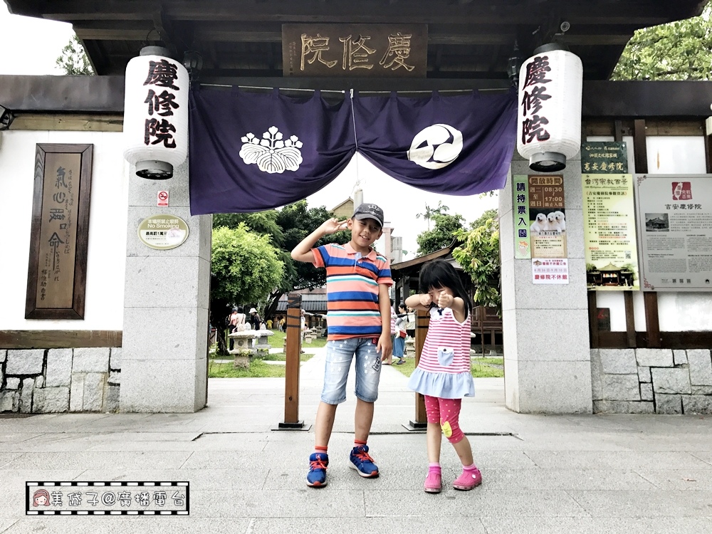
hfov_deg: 63.4
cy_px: 267
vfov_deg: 49.7
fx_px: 576
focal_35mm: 28
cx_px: 356
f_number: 1.8
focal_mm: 3.99
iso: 20
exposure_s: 1/227
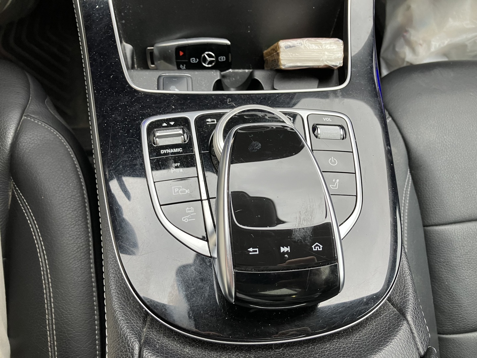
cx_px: 238
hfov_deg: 63.4
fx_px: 386
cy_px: 179
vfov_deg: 49.7
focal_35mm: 28
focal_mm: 3.99
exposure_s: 1/85
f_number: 1.8
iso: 80
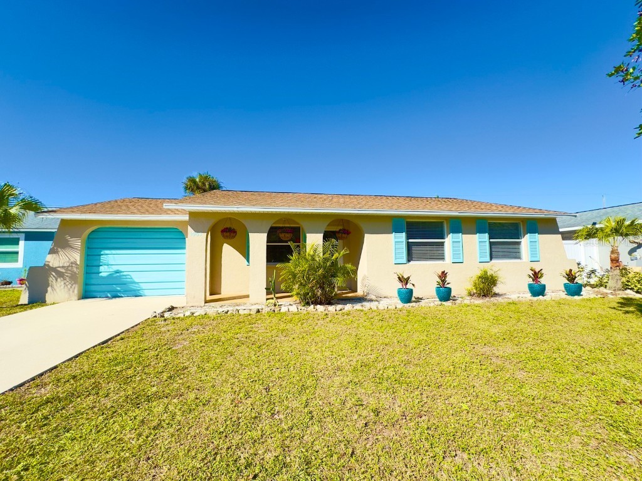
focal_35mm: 14
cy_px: 240
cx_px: 321
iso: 40
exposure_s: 1/842
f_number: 2.2
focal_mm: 2.22
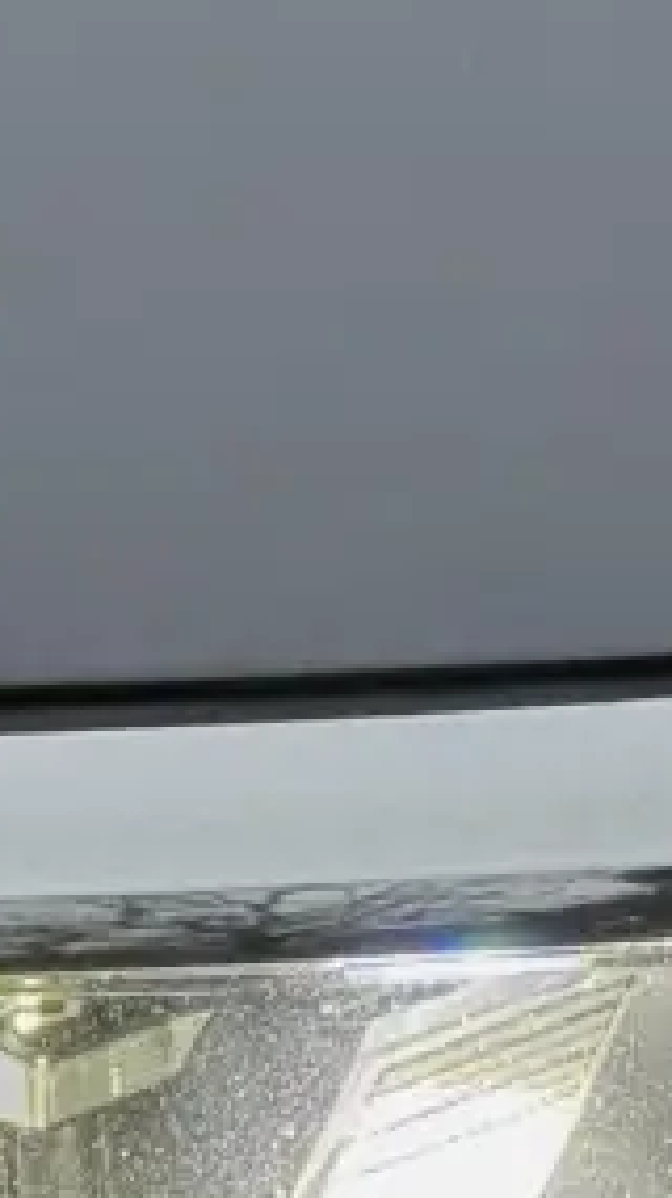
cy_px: 1215
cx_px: 479
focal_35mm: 264
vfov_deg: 8.1
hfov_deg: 4.6
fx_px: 8375
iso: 50
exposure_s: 1/123
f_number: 1.78
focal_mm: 6.76
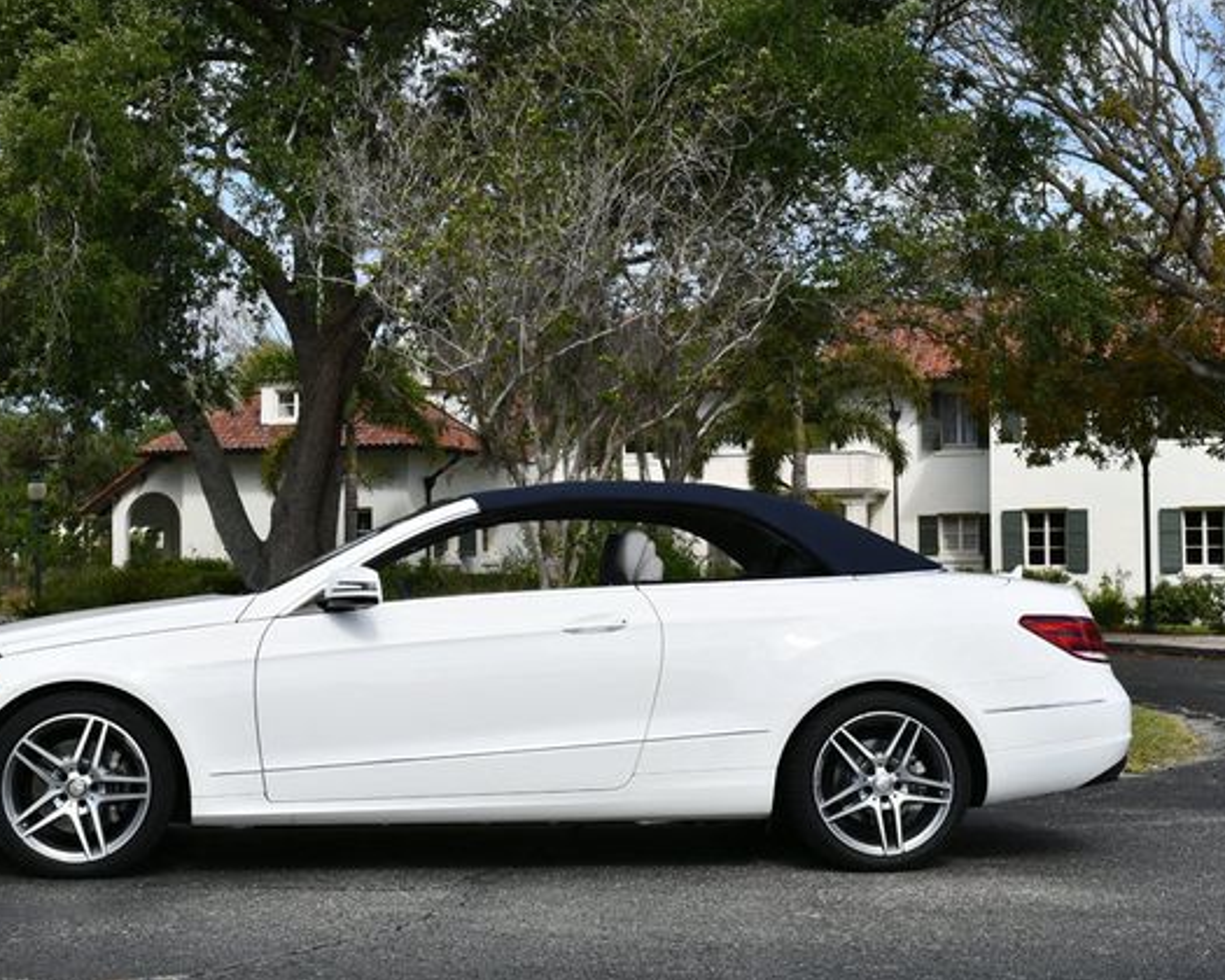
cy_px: 488
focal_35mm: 55
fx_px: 1994
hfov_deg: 34.0
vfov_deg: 27.6
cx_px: 485
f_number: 8
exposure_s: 1/250
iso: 100
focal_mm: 24
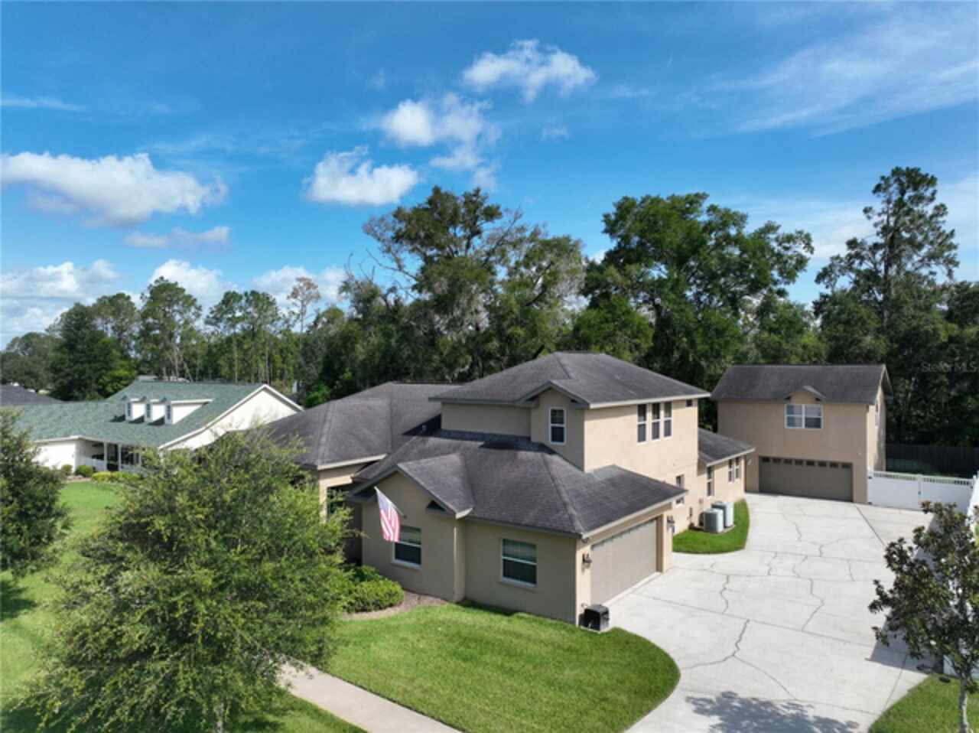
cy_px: 366
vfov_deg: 56.8
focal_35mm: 24
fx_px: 678
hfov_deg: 71.6
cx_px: 490
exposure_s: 1/1600
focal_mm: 12.29
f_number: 2.8
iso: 100
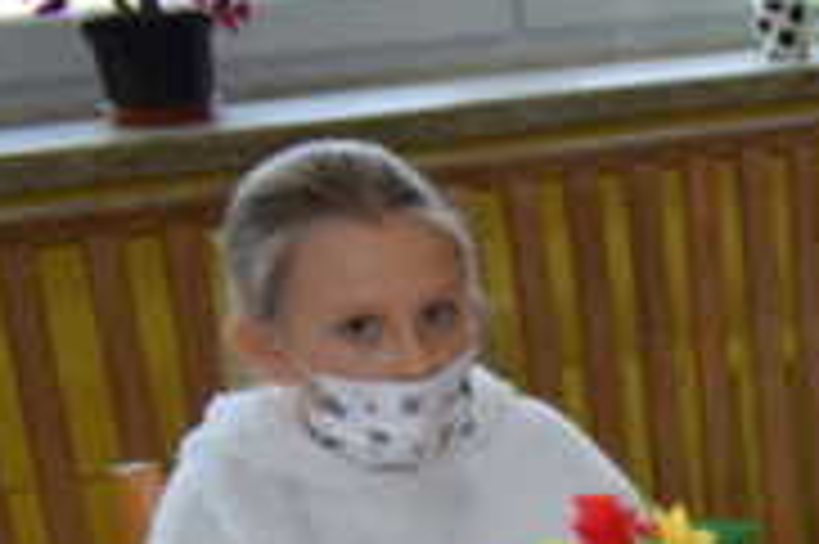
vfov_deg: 13.6
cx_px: 1390
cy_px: 807
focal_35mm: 95
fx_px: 2159
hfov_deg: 18.0
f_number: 5
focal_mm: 18
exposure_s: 1/100
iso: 800
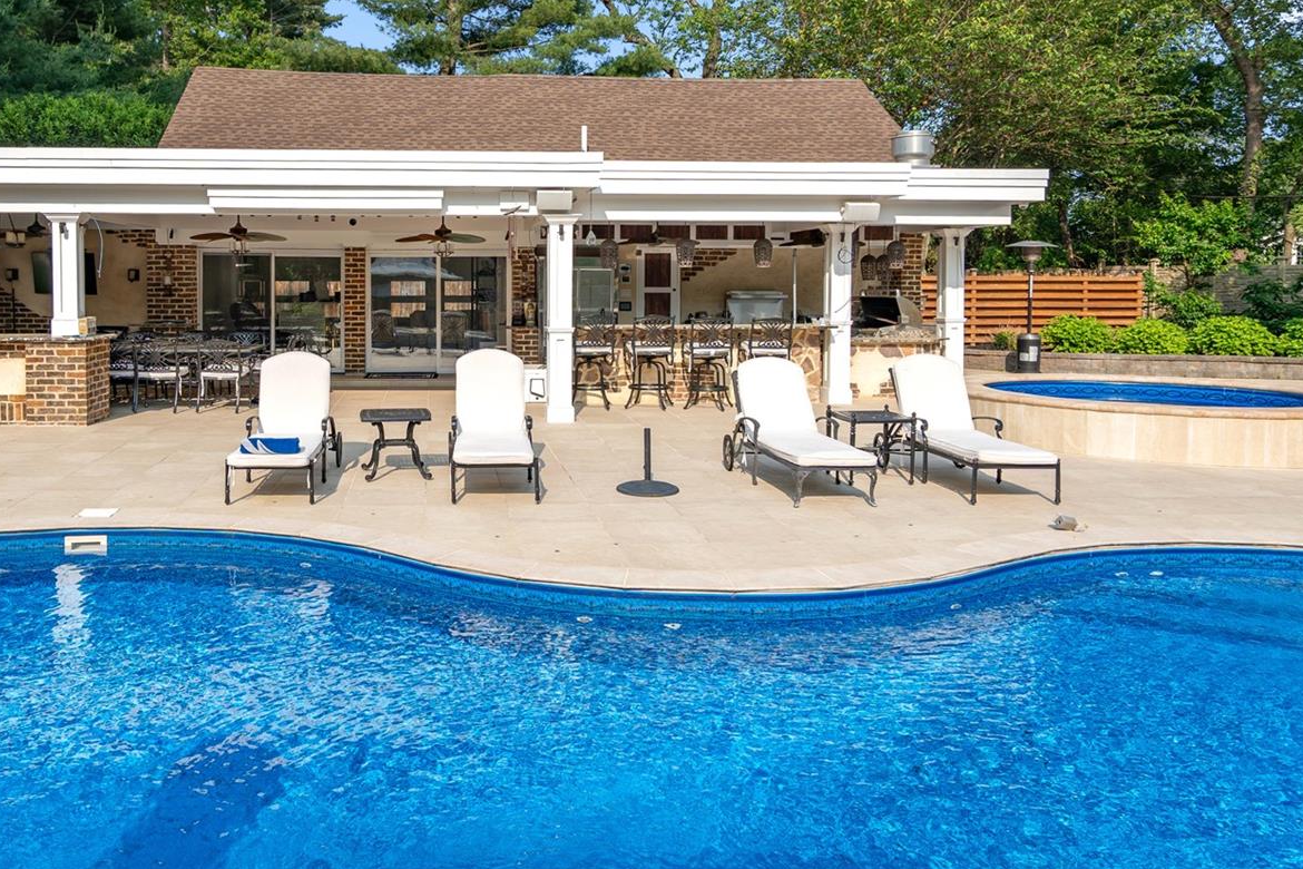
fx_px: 1013
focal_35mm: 28
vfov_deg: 45.8
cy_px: 296
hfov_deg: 64.5
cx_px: 489
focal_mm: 16
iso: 100
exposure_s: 1/400
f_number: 5
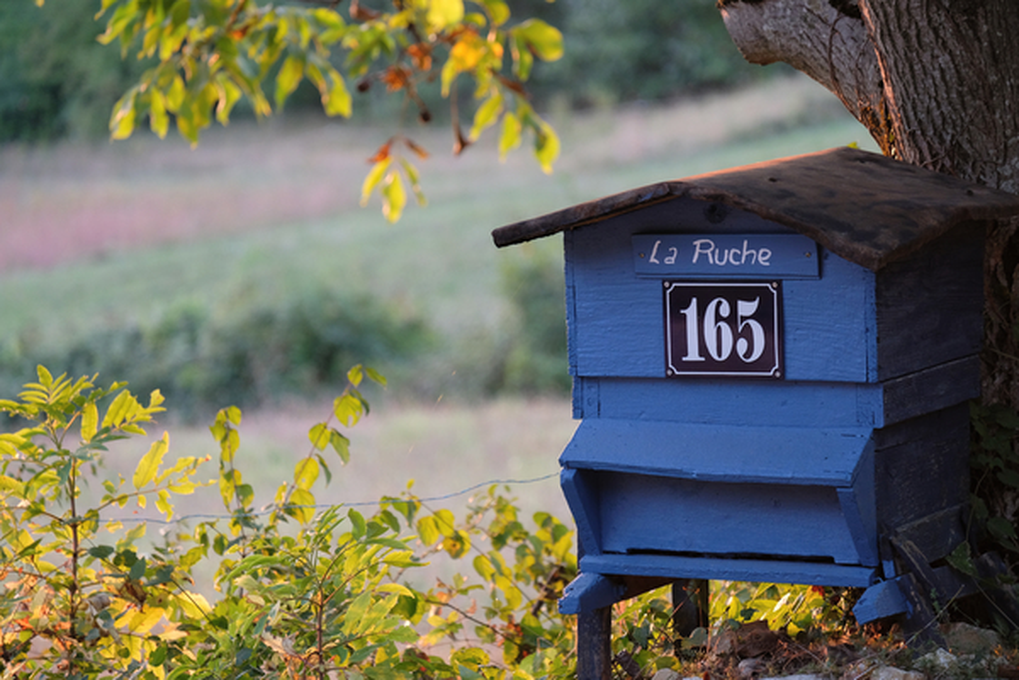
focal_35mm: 212
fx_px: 6000
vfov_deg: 6.5
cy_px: 340
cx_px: 510
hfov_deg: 9.7
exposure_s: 1/100
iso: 800
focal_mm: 141.3
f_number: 4.4
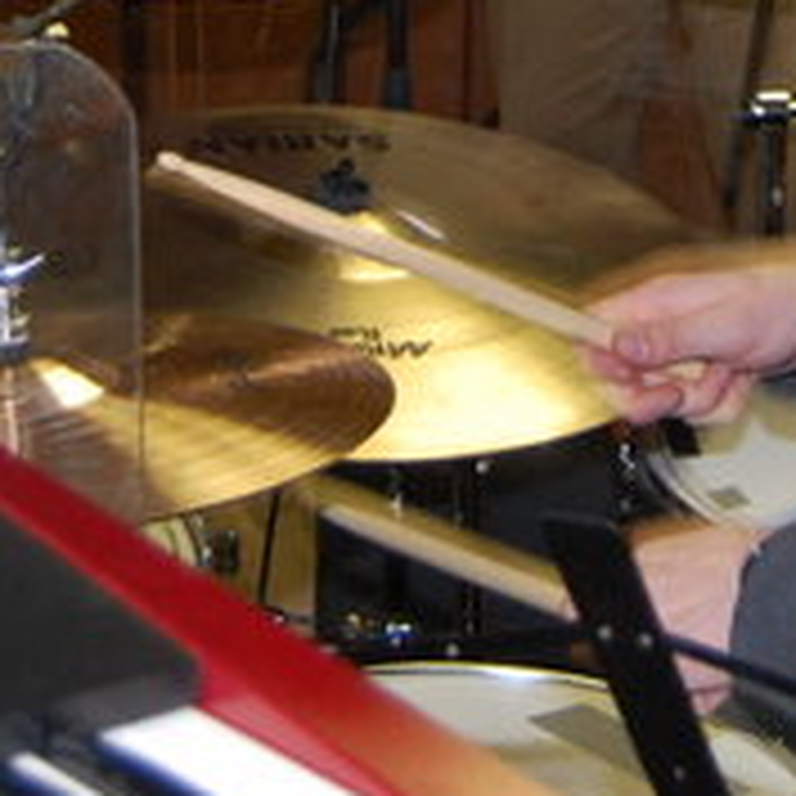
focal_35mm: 150
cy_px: -216
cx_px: 643
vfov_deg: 11.4
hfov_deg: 11.6
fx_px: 3902
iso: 400
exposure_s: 1/60
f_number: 4
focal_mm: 26
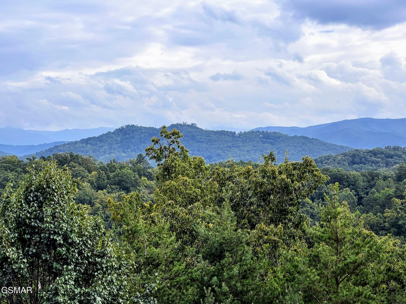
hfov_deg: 25.3
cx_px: 203
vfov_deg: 19.1
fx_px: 903
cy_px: 152
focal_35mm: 77
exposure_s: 1/853
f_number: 2.8
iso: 32
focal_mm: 9
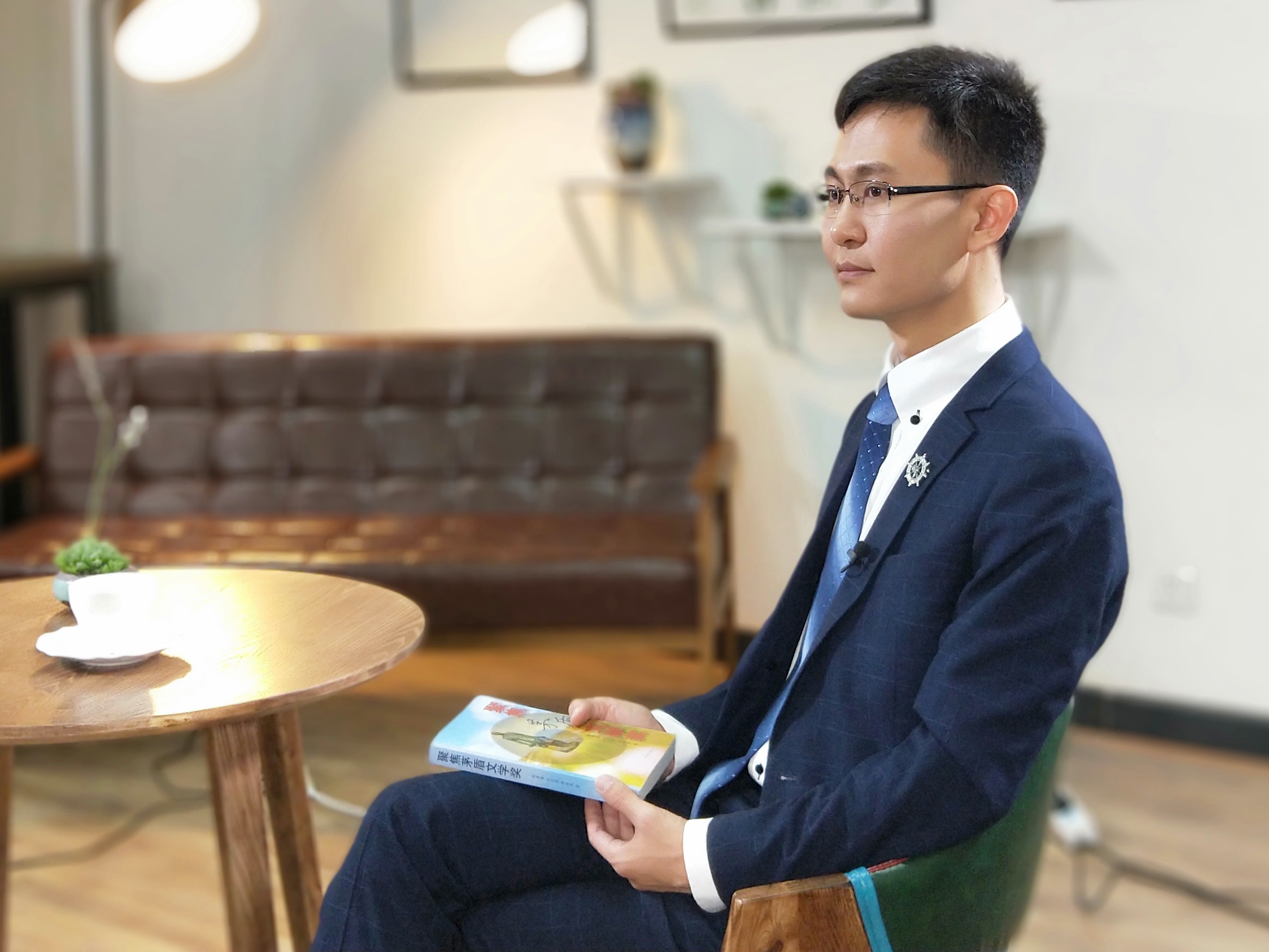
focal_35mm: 35
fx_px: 1283
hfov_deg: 52.5
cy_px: 287
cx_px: 695
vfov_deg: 40.0
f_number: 1.7
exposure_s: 1/50
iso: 80
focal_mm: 4.27
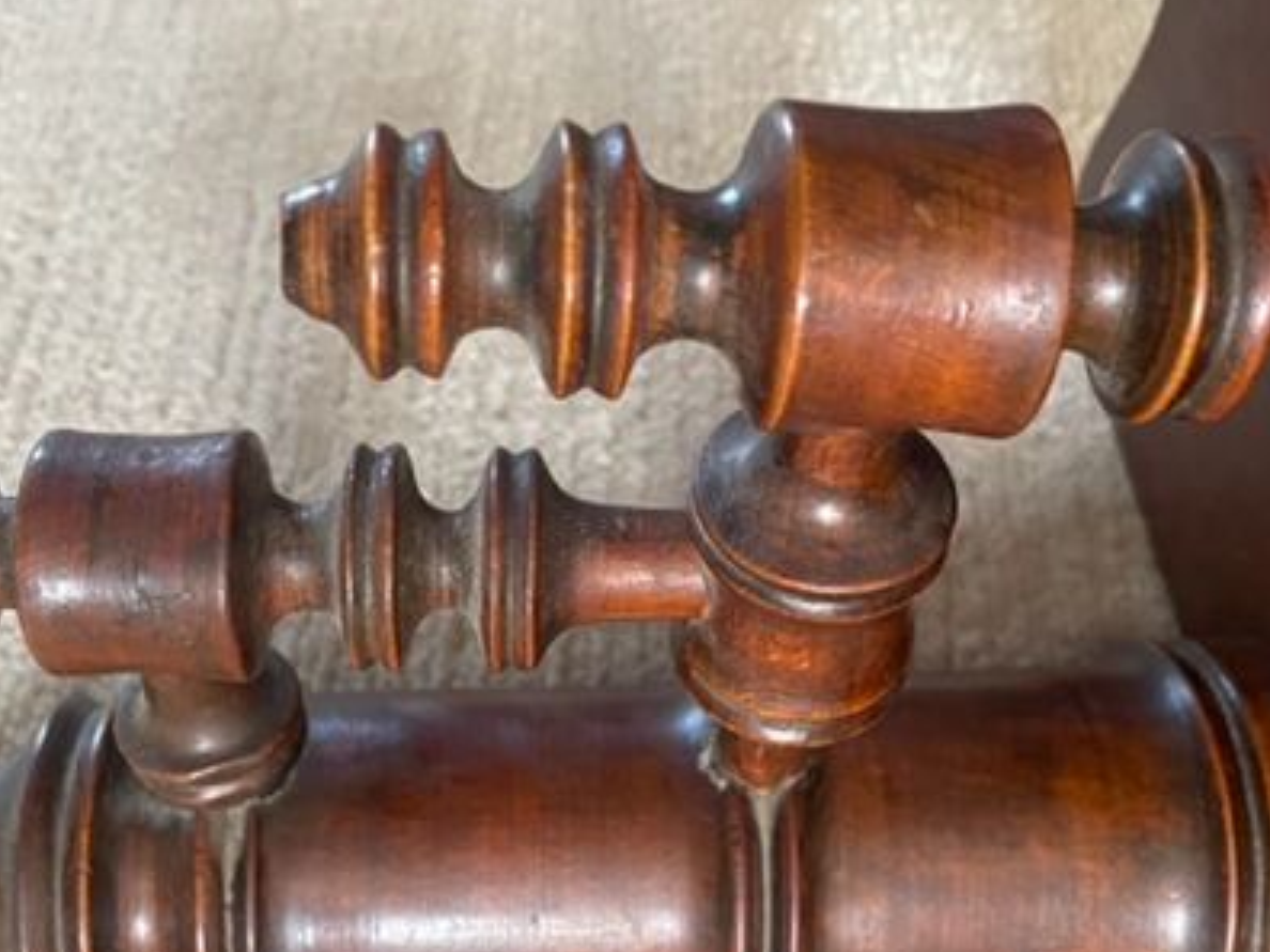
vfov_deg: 34.0
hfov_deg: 44.8
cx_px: 606
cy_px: 641
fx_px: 1541
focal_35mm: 42
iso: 500
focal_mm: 4.2
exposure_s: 1/50
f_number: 1.6
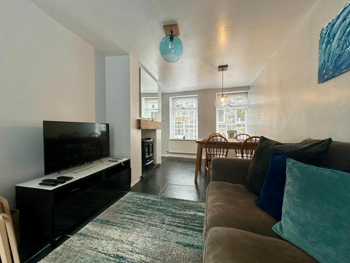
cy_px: 132
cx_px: 175
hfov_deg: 102.1
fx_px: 142
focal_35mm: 14
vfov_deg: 85.7
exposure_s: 1/100
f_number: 2.2
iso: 125
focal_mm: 2.22
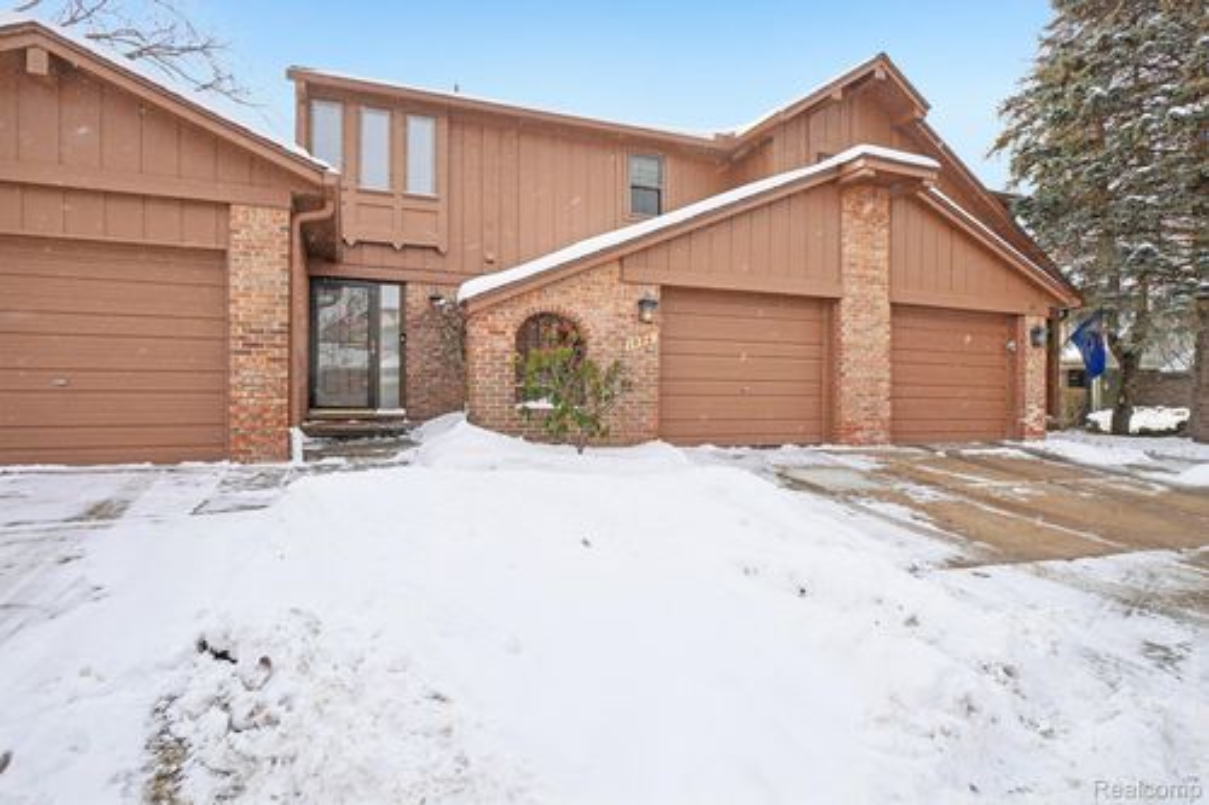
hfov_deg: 90.0
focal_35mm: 18
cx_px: 604
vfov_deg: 67.3
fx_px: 604
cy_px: 402
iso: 100
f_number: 8
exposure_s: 1/250
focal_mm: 12
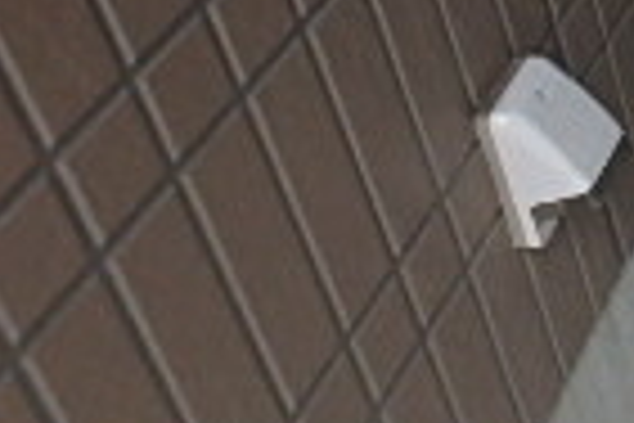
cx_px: 1430
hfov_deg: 14.8
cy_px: -14
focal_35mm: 99
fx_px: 1743
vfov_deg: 13.6
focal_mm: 3.7
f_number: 3.5
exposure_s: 1/60
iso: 160
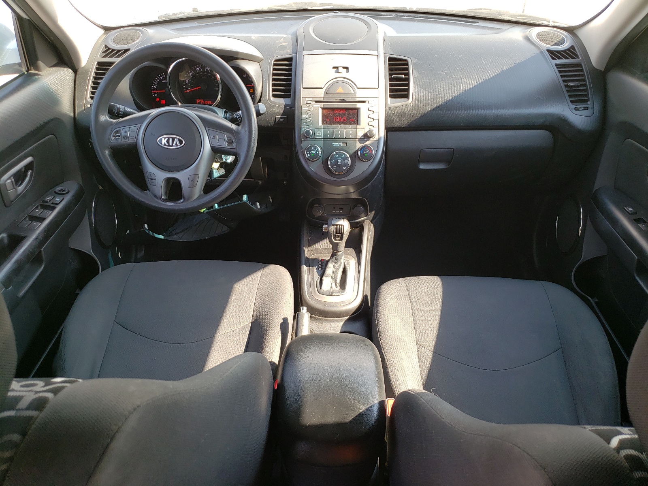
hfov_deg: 67.3
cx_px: 324
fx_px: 487
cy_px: 243
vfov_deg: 53.1
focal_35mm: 26
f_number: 1.5
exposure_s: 1/196
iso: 50
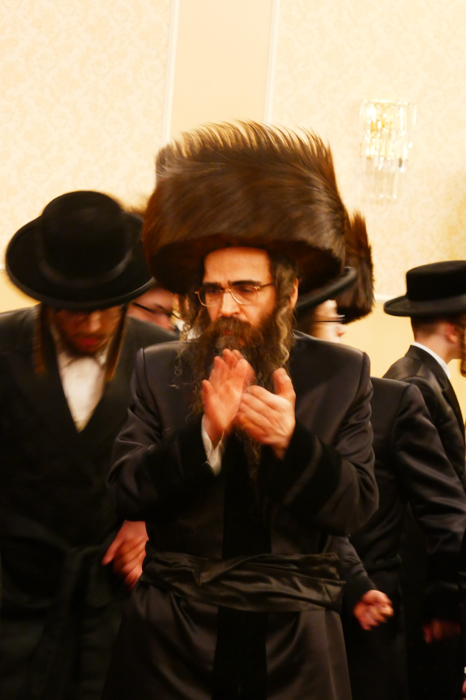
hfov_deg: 9.9
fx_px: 2679
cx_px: 233
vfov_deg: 14.9
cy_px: 350
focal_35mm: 138
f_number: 5.7
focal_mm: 50.2
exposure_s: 1/13
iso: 1600
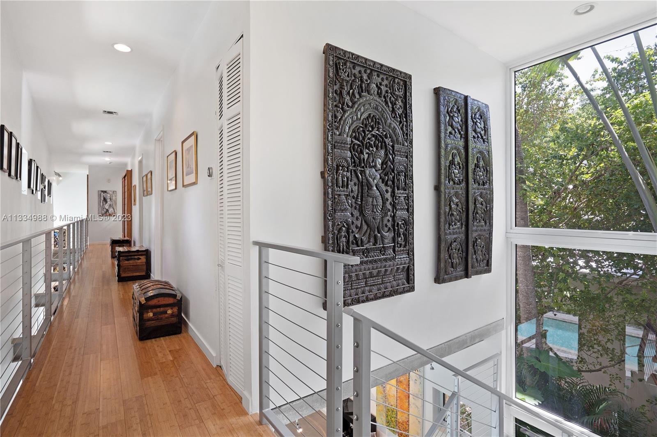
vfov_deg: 73.7
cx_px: 328
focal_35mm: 16
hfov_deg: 96.8
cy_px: 218
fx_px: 292
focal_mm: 16
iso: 400
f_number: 8
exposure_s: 1/13
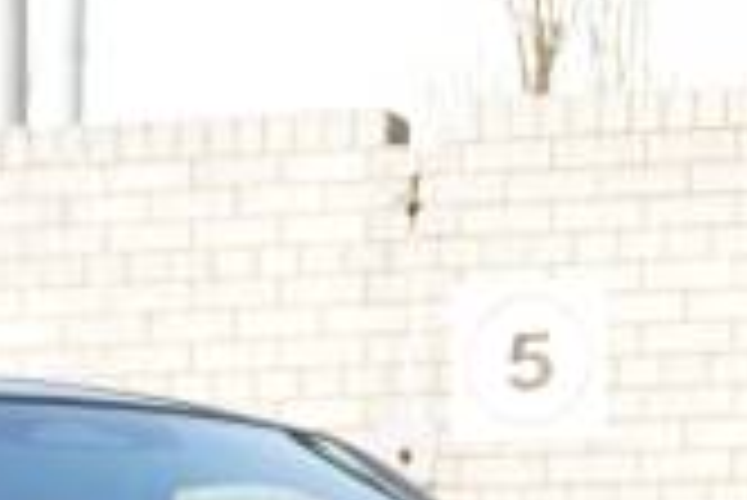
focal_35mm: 214
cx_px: 117
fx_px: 4443
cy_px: 851
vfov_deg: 6.3
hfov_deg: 9.6
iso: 100
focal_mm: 37
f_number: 5.6
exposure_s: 1/60
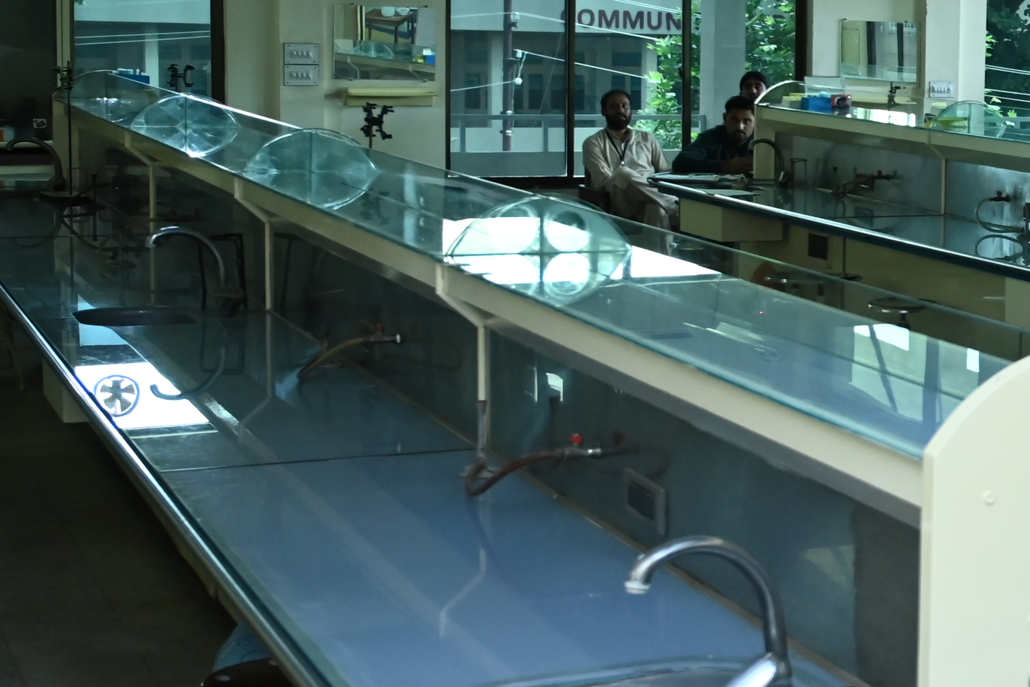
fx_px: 2707
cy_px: 257
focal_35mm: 95
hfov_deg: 19.5
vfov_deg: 14.5
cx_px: 1426
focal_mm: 29.5
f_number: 4
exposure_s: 1/125
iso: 1600
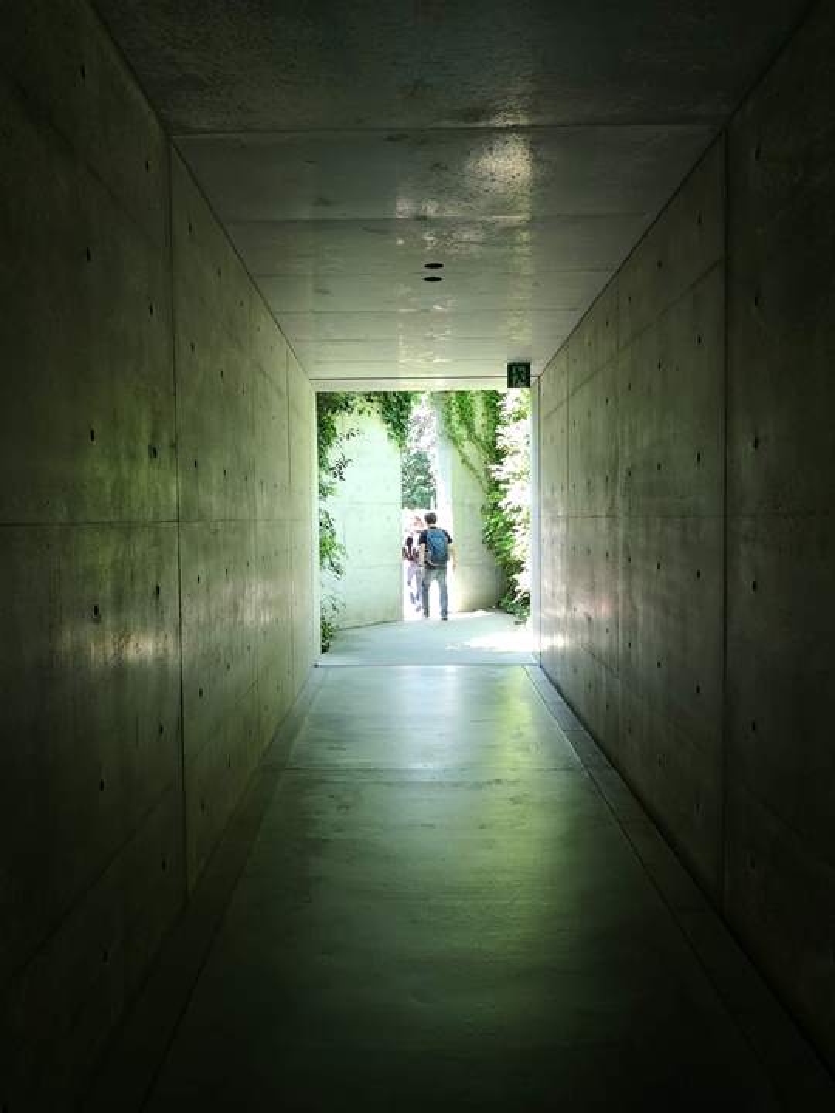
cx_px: 418
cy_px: 556
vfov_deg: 65.3
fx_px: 868
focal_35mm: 27
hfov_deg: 51.4
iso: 80
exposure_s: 1/60
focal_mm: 3.95
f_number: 1.8
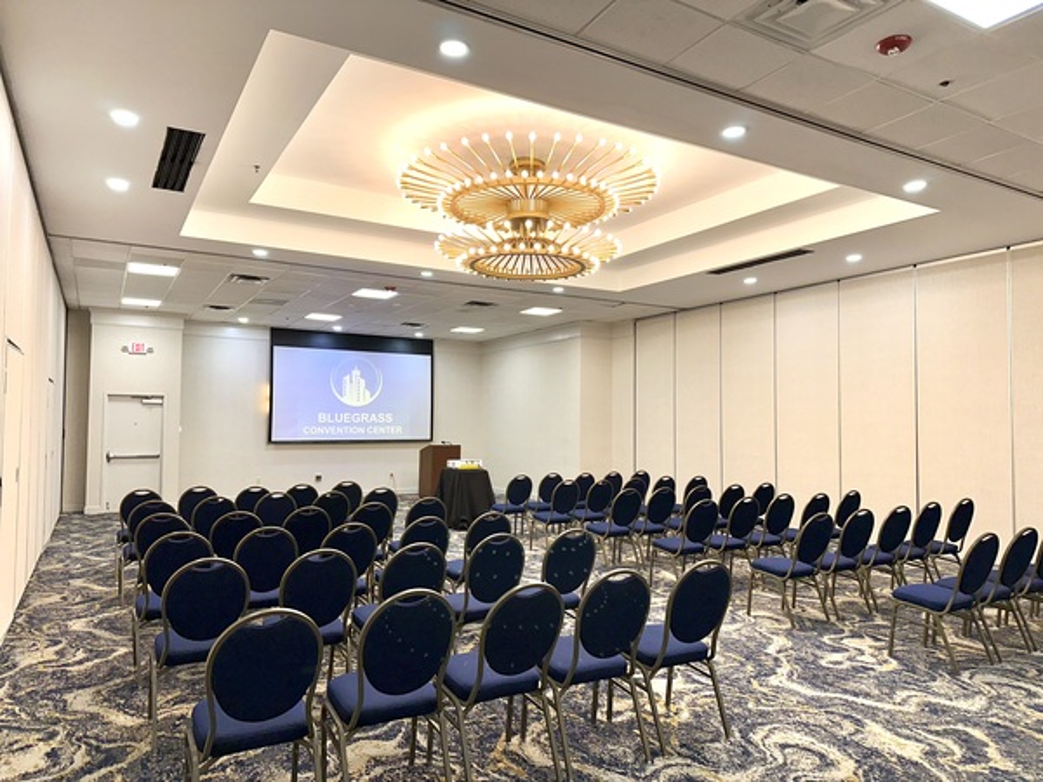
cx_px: 522
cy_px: 391
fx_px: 723
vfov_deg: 56.8
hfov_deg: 71.6
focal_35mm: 24
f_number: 1.78
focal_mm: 6.86
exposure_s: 1/195
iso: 50
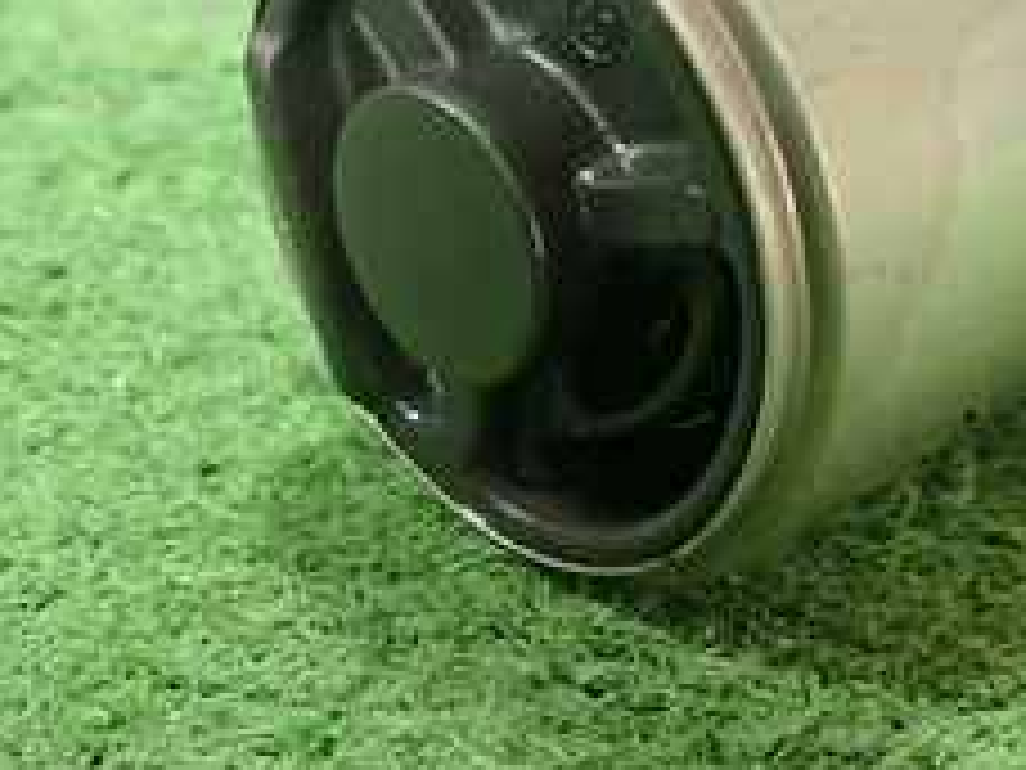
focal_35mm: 79
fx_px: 2342
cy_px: 144
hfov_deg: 23.8
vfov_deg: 18.5
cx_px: 976
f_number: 2.3
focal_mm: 5.5
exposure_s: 1/125
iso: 400
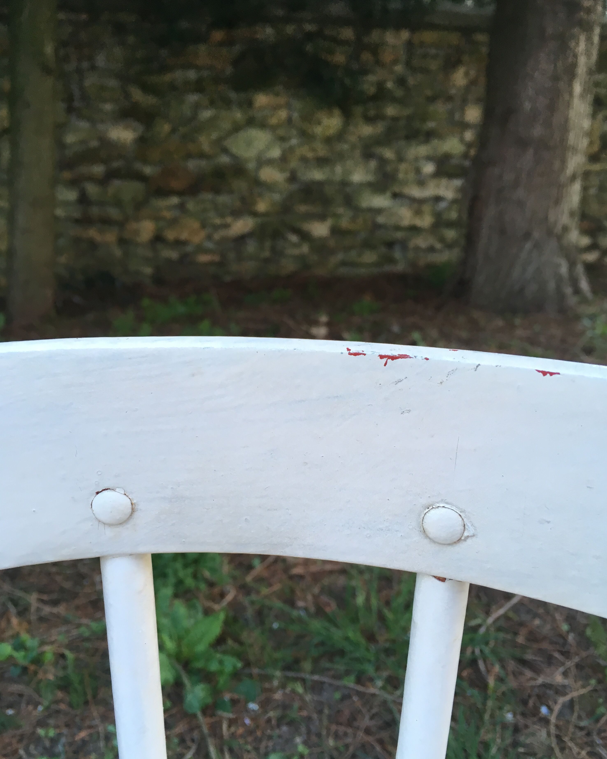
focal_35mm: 31
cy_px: 411
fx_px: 696
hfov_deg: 47.1
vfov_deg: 57.1
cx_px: 298
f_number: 2.2
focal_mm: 4.15
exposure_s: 1/33
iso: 32
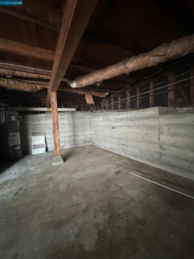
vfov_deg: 102.1
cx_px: 97
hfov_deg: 85.7
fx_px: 105
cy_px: 130
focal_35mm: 14
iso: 1250
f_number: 2.2
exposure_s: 1/40
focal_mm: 2.22
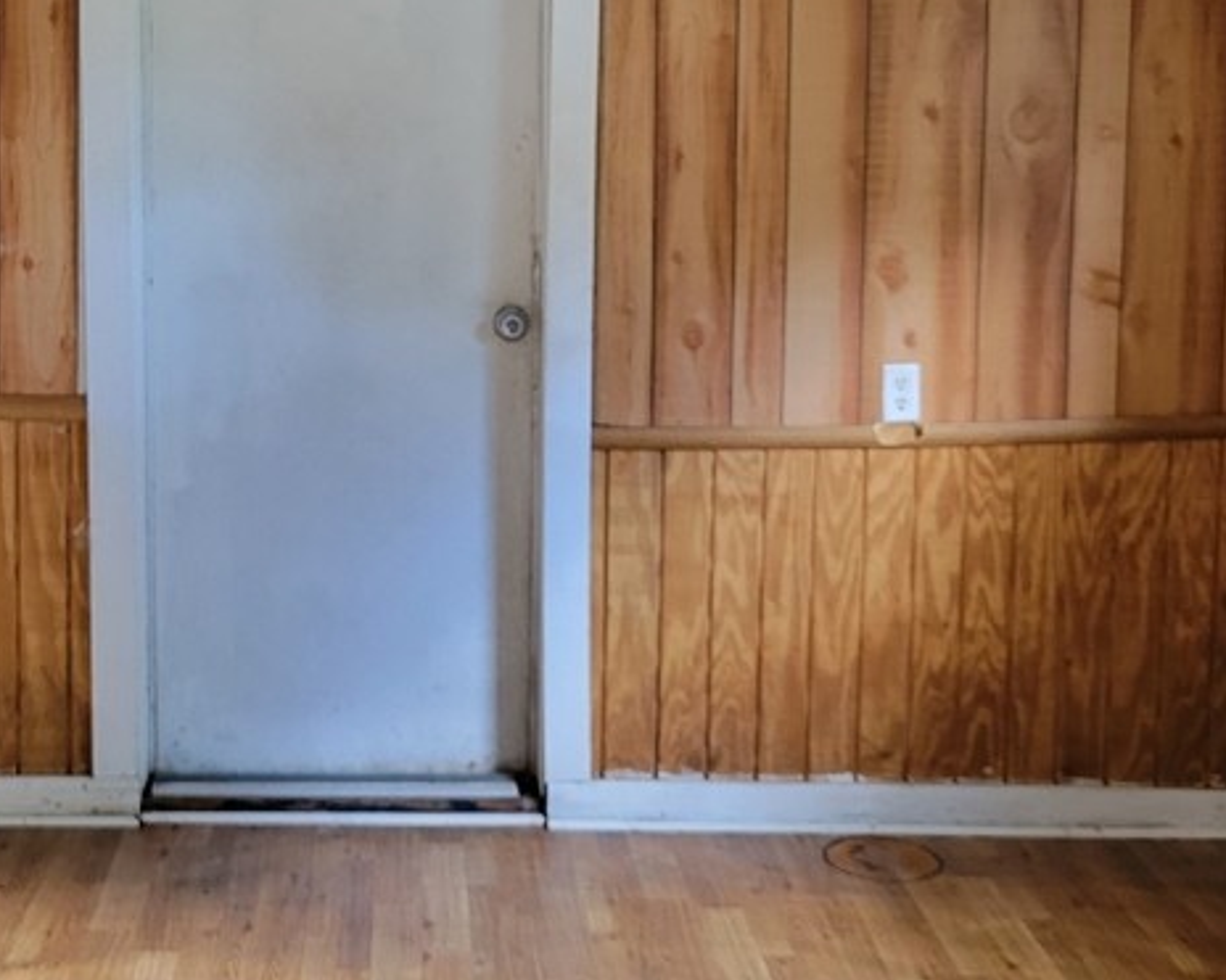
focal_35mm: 56
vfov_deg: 26.8
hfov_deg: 33.3
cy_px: 264
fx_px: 2032
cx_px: 428
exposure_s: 1/40
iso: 250
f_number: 1.8
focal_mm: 5.4
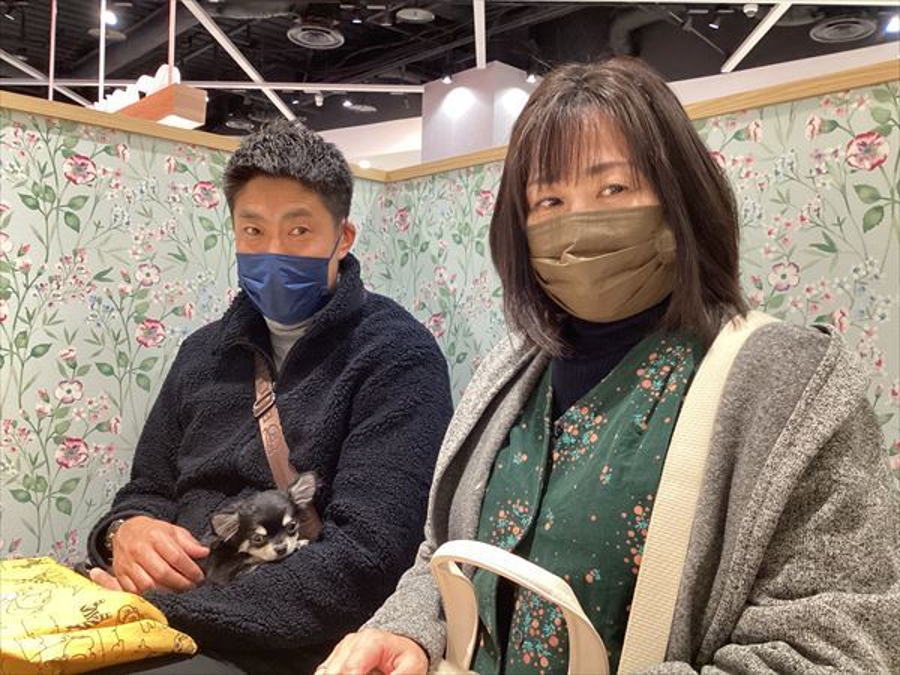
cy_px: 338
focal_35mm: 31
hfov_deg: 58.4
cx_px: 450
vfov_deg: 45.4
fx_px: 806
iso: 320
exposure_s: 1/60
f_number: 2.4
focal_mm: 3.3
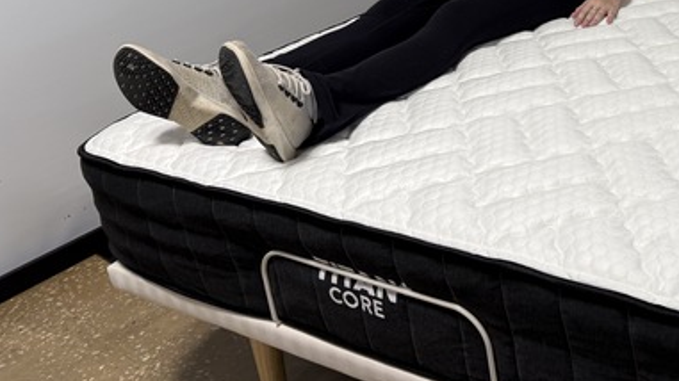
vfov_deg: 23.7
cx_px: 620
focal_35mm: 48
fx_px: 864
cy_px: -13
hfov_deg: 39.6
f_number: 1.78
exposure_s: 1/120
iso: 80
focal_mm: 6.76
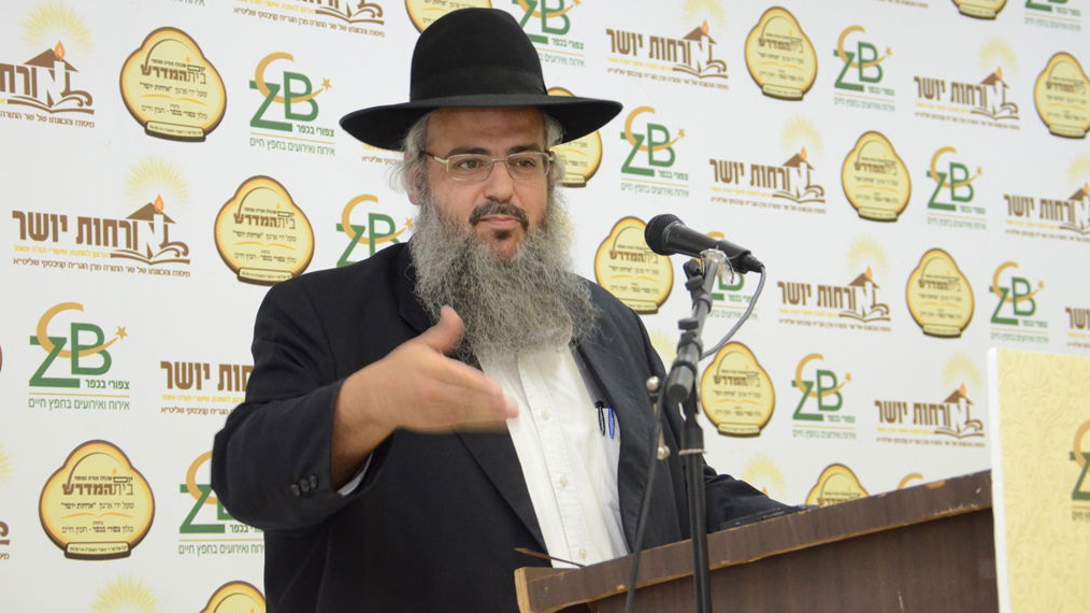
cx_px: 543
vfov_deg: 10.6
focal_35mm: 114
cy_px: 270
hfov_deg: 18.8
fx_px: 3294
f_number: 5.6
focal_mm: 72
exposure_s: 1/60
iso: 2500
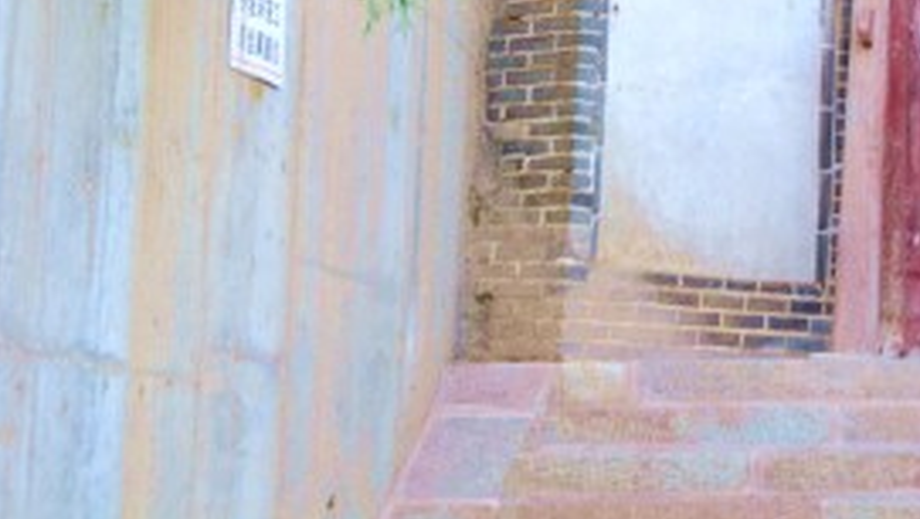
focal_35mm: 154
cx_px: 1147
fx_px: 3760
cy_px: -258
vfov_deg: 7.8
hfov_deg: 13.5
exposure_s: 1/80
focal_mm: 38
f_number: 8
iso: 400
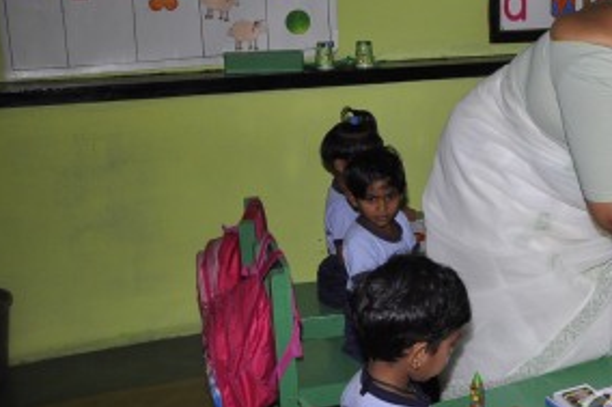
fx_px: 968
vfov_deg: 23.6
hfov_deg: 31.8
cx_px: 640
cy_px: 131
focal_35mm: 57
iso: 500
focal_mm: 18
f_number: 9
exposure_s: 1/100
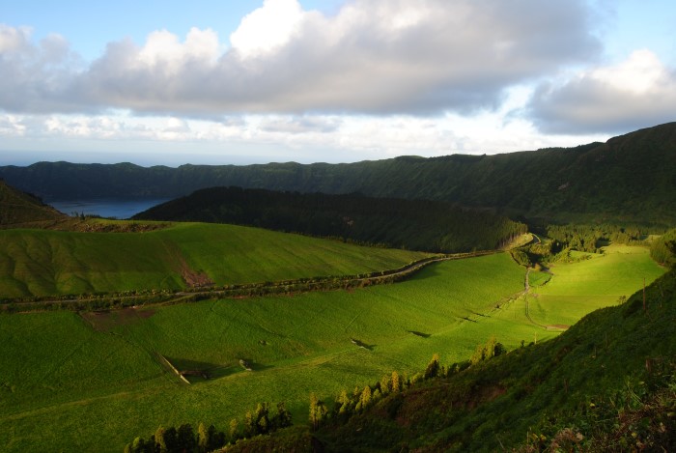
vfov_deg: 48.1
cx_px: 338
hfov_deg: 67.3
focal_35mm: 27
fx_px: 508
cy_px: 226
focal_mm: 18
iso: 200
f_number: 9
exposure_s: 1/125
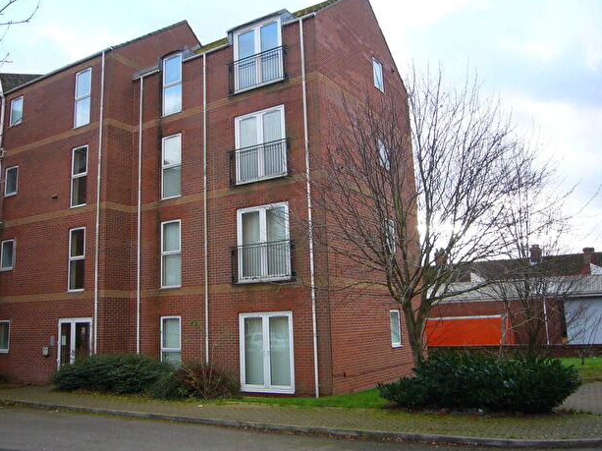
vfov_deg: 44.1
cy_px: 214
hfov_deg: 56.7
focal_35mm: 32
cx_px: 262
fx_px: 556
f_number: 2.8
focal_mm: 4.6
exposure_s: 1/160
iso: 80
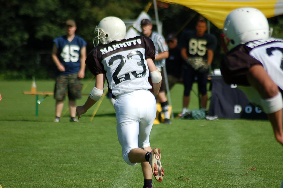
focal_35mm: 419
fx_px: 3288
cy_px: 97
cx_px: 156
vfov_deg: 3.3
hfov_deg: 4.9
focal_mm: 240
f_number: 5.6
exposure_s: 1/1250
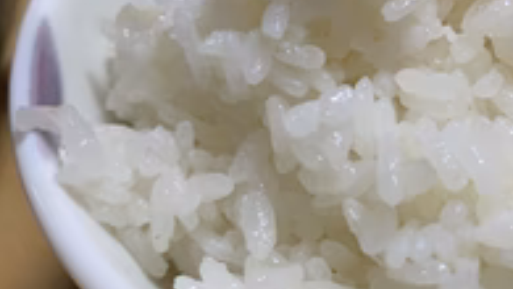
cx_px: 416
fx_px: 789
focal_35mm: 58
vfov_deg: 20.7
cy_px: 105
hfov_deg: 34.8
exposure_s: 1/60
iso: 64
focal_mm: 4.25
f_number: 1.8
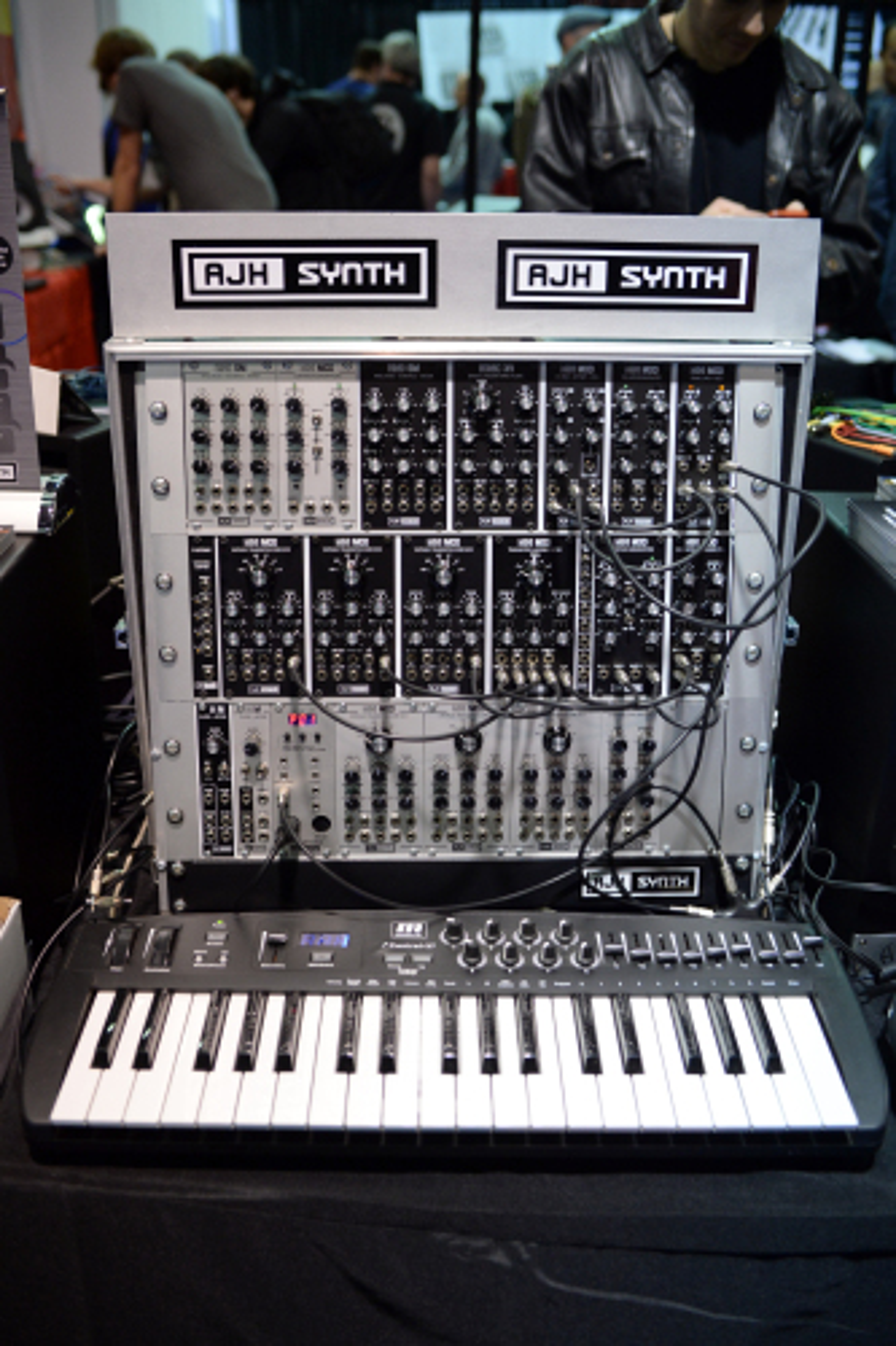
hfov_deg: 37.8
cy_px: 673
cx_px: 448
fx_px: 1307
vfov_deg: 54.5
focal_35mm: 35
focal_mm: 35
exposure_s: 1/400
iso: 3200
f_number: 5
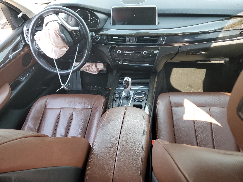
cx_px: 122
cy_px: 91
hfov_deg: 67.3
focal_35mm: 26
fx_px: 183
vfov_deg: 53.1
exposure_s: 1/120
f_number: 1.5
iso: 76
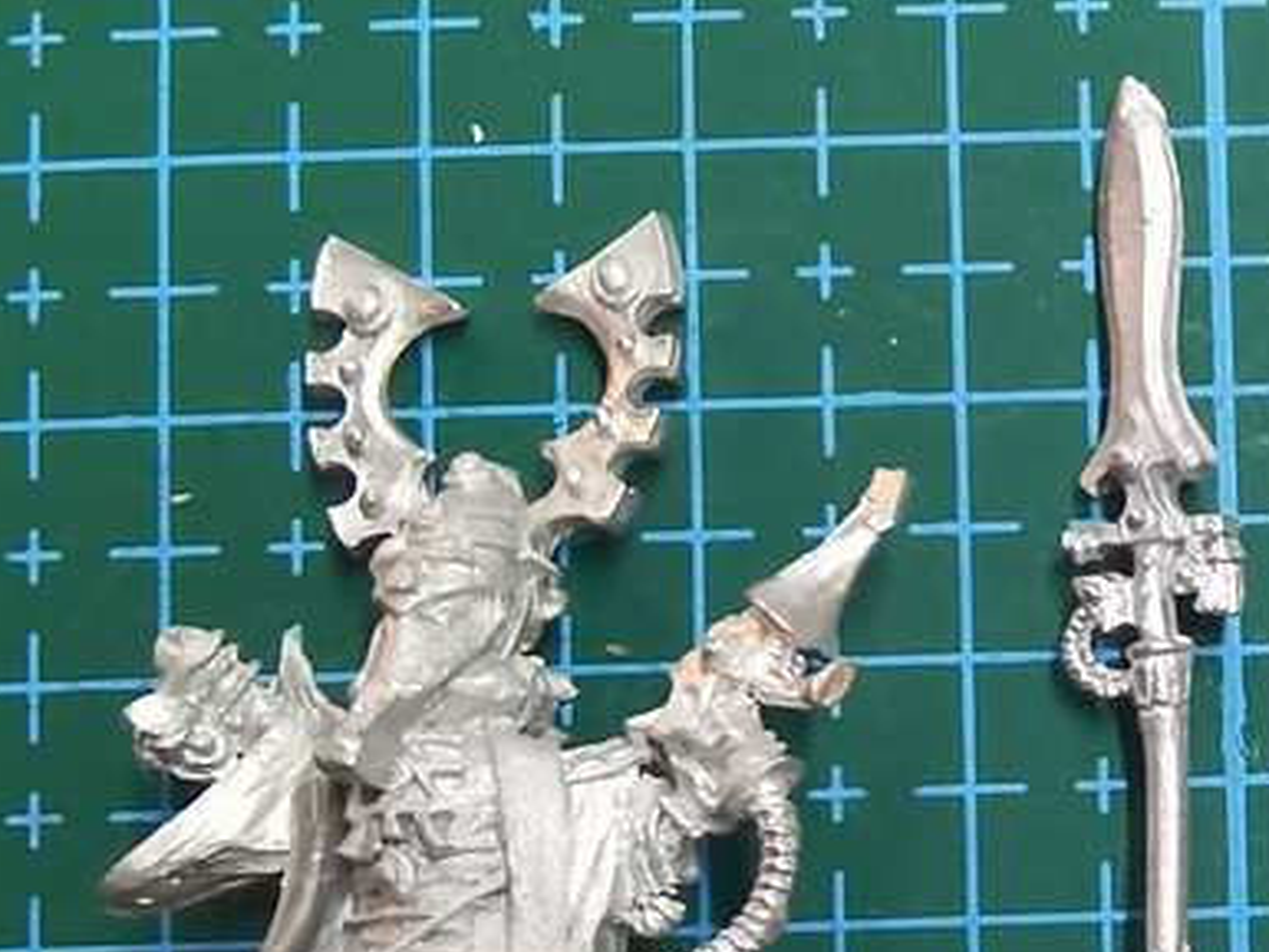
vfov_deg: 20.1
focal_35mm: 72
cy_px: 840
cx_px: 994
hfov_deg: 26.6
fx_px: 2640
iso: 500
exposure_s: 1/25
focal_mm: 2.26
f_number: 2.2
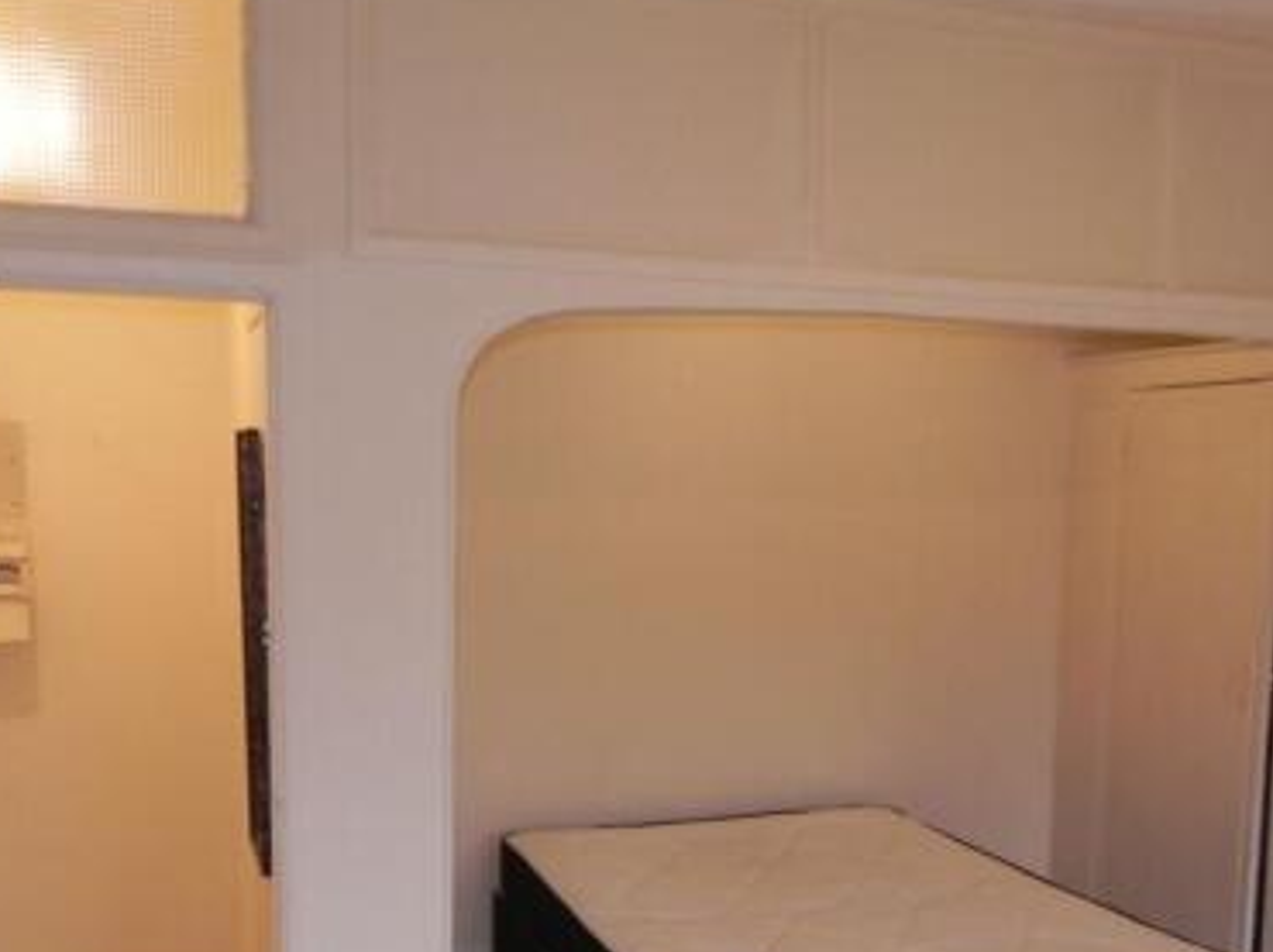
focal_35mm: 41
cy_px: 699
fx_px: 1507
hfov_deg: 45.6
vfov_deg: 34.4
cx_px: 738
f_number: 2.8
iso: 200
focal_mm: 4.6
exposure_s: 1/30
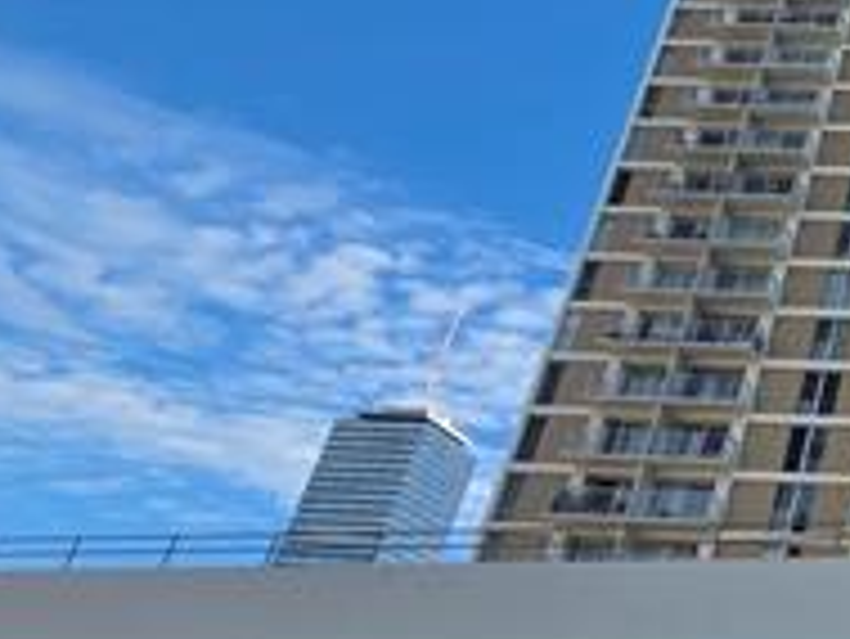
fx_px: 1081
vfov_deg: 32.9
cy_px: 346
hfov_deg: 30.0
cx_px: 1201
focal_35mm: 44
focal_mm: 2.2
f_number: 1.9
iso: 40
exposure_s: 1/1559
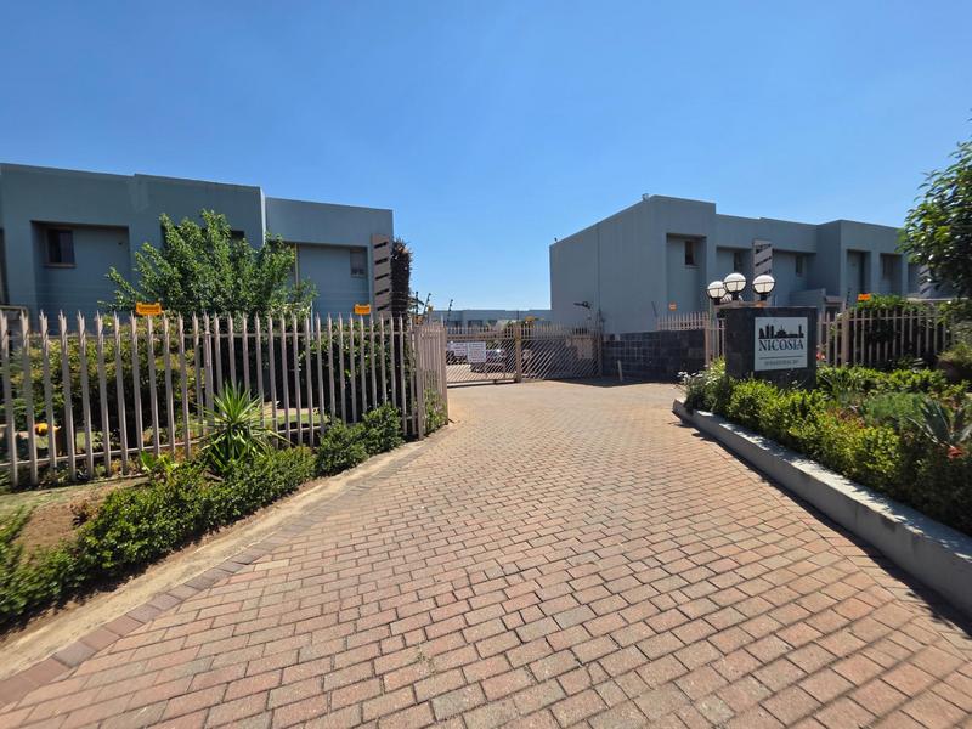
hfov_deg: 106.2
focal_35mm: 13
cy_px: 364
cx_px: 486
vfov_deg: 89.9
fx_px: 365
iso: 40
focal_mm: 2.2
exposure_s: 1/2105
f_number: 1.9
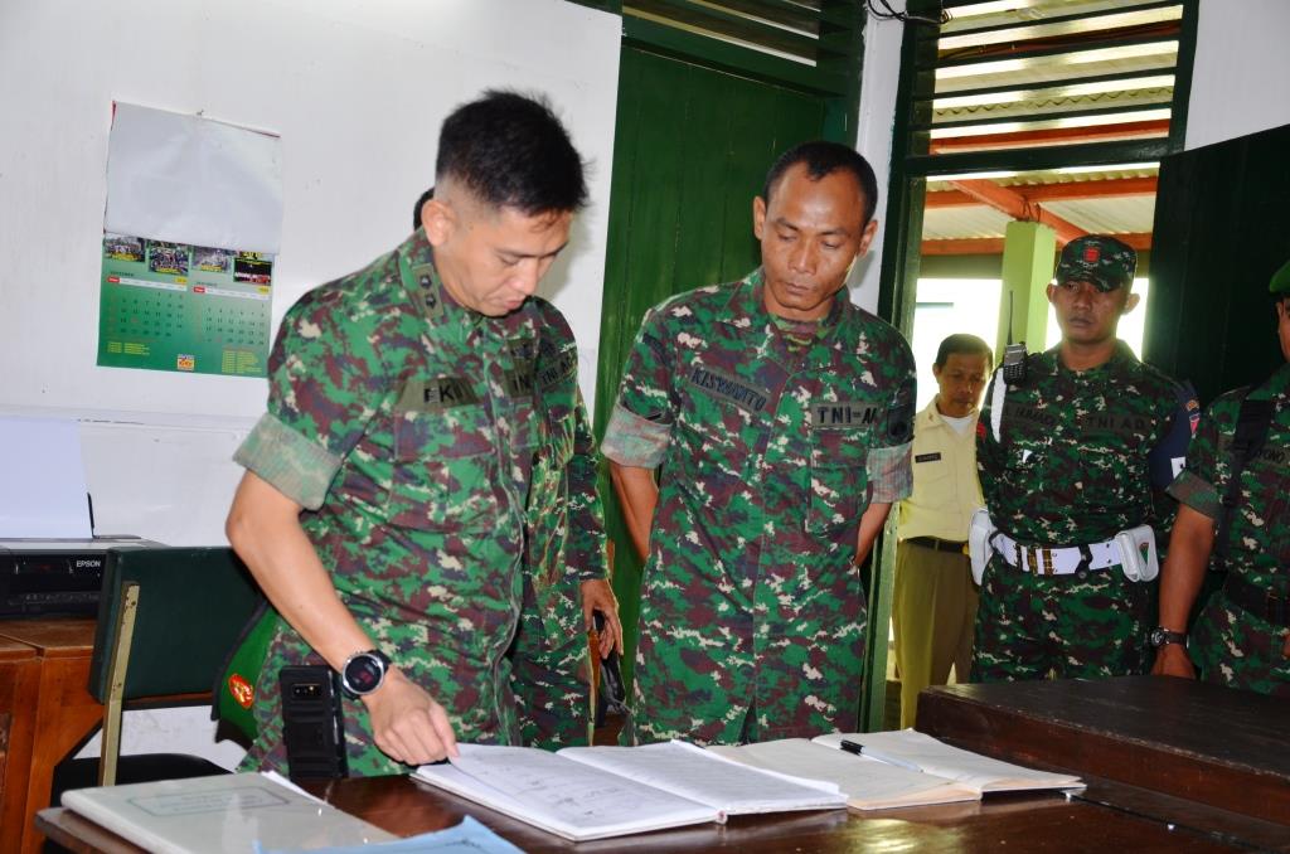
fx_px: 1824
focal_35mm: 51
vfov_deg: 26.4
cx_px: 645
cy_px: 427
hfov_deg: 39.0
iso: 400
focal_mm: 34
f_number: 4.2
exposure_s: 1/60
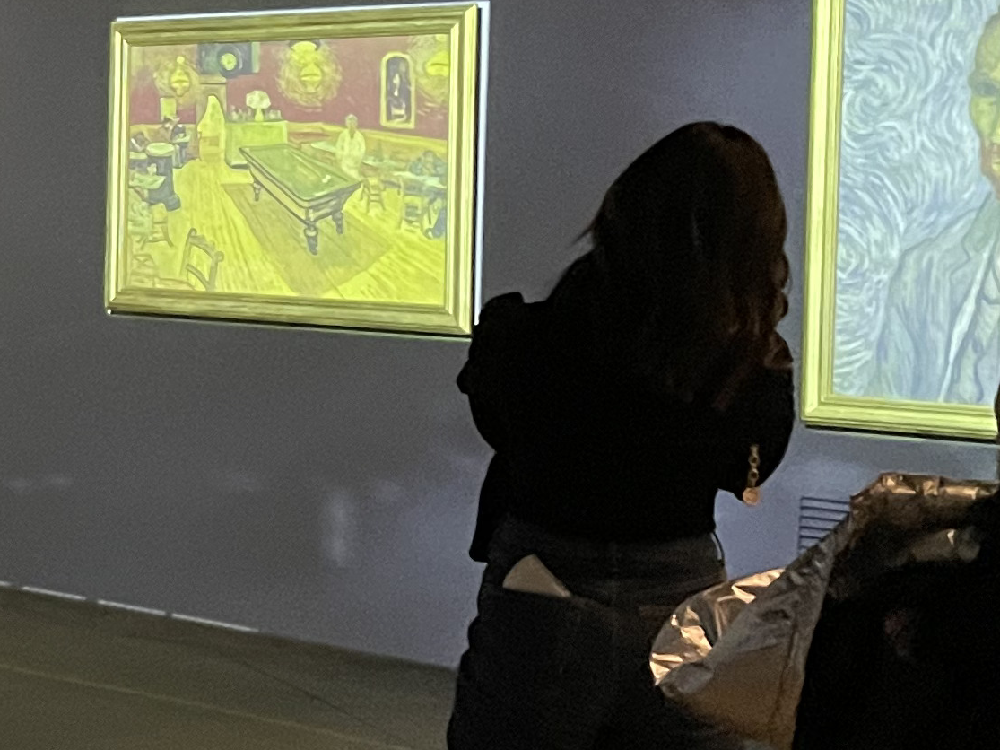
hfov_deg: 18.1
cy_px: 270
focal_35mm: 94
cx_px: -586
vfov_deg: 15.7
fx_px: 2715
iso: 800
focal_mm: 4.2
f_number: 1.6
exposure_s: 1/30
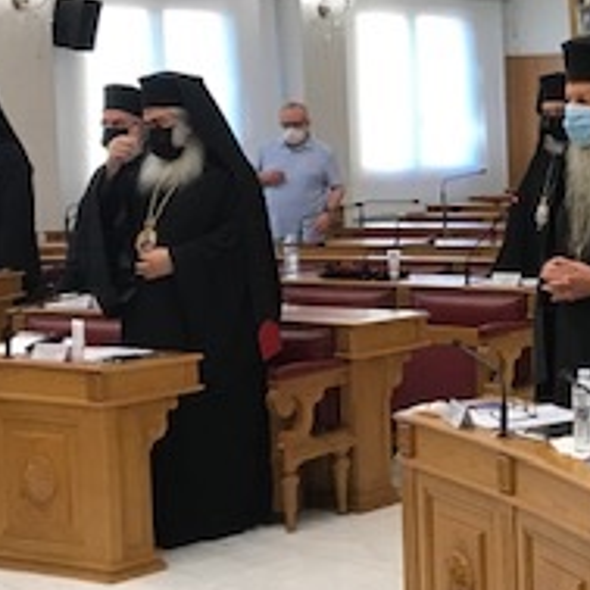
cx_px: 827
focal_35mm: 84
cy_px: 209
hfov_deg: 18.7
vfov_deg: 20.6
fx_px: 1620
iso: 40
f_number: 1.8
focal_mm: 3.99
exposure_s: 1/33
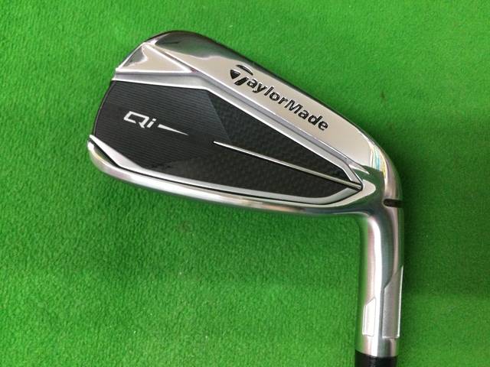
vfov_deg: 45.4
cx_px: 245
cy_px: 184
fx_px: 439
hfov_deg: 58.4
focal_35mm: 31
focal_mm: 3.3
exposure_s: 1/30
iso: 160
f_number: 2.4
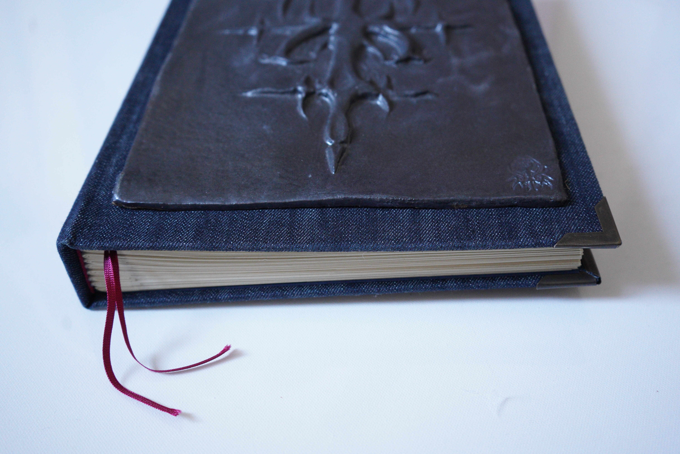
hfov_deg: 55.8
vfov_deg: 38.9
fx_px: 642
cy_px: 227
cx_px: 340
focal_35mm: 34
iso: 5000
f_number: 4
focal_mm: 34
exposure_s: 1/100
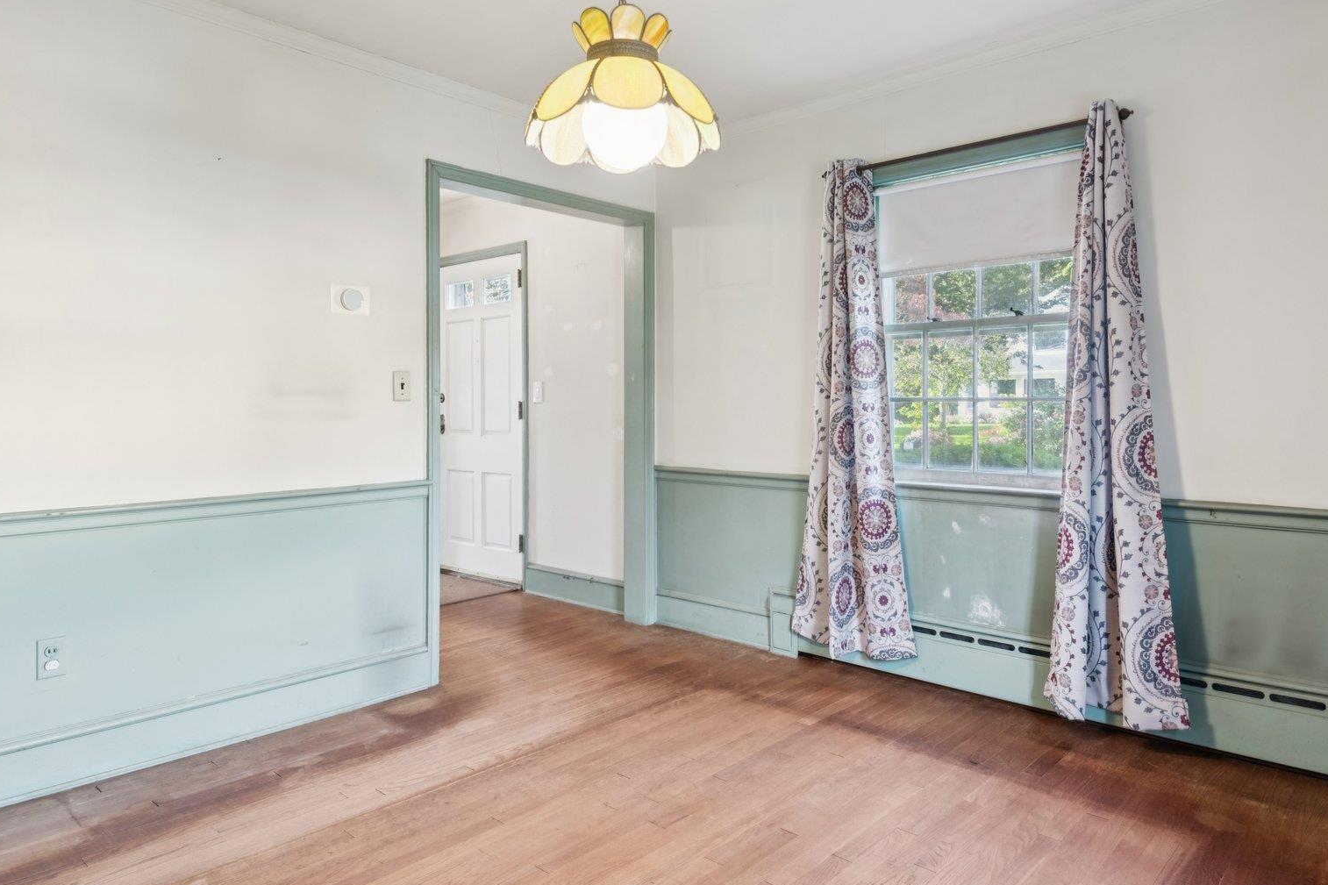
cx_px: 690
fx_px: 848
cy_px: 409
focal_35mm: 23
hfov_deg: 76.1
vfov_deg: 55.0
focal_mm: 17
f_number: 5
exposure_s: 1/8
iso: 250
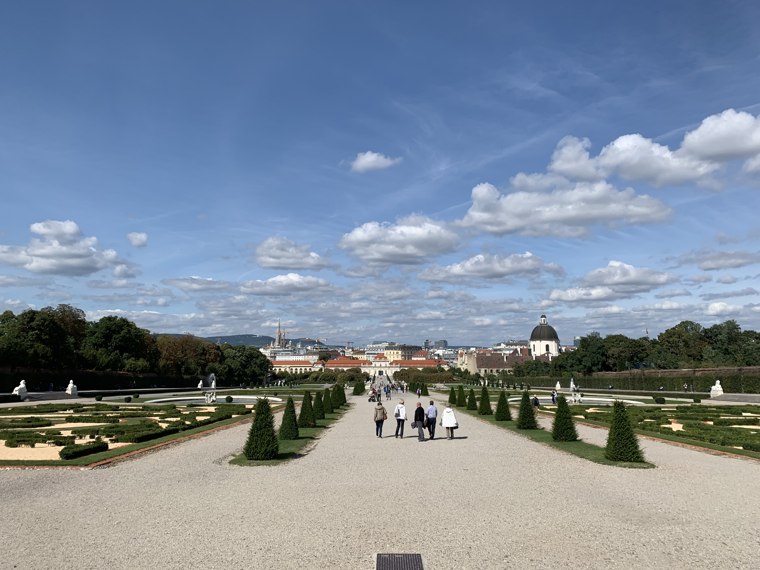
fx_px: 571
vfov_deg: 53.1
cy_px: 285
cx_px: 380
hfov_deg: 67.3
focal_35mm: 26
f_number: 1.8
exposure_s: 1/3937
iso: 25
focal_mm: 4.25
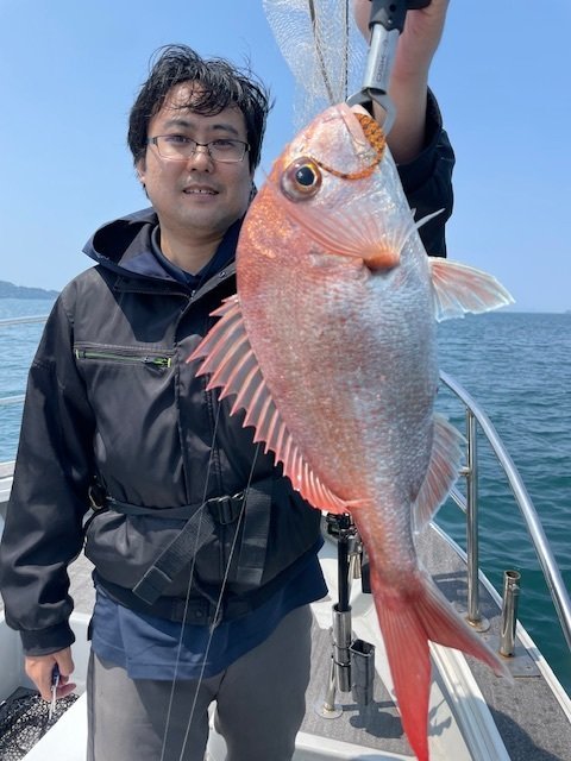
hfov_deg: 53.1
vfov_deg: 67.3
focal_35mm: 26
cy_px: 380
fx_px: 572
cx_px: 286
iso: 32
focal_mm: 4.2
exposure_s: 1/2257
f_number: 1.6
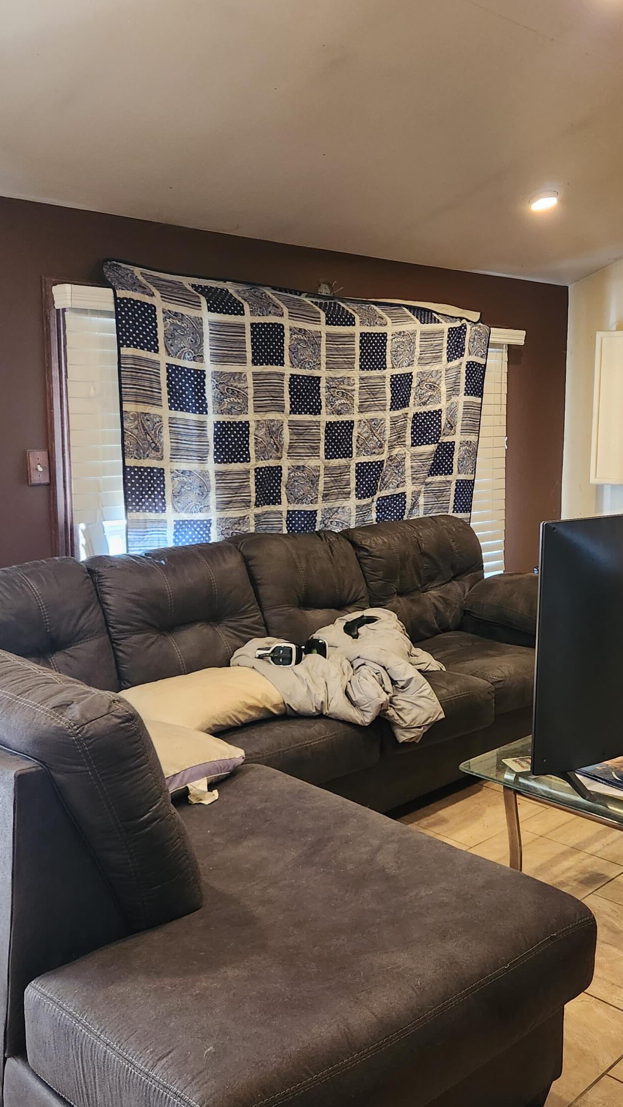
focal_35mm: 34
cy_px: 551
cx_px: 377
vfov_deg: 58.0
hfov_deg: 34.5
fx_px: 998
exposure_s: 1/120
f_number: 1.8
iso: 640
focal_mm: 5.4
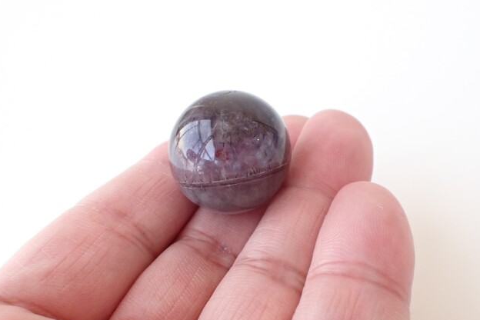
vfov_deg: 41.1
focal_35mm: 32
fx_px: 427
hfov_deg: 58.7
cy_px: 153
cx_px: 242
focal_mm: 5.4
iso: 320
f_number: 3.2
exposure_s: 1/125
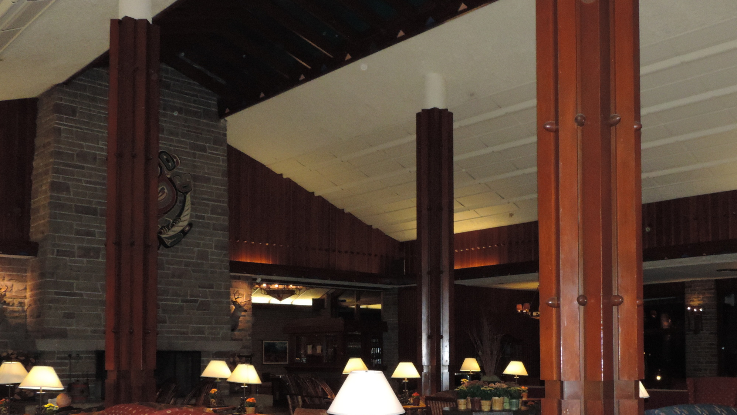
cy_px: 325
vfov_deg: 28.5
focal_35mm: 41
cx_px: 426
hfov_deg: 49.2
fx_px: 801
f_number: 3.1
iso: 800
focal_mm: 5.3
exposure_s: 1/125
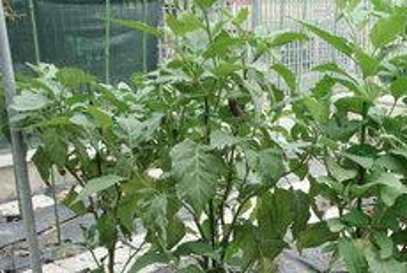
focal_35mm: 54
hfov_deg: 35.4
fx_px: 611
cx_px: 336
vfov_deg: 24.8
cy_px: 213
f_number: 4.5
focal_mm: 21
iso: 100
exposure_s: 1/50
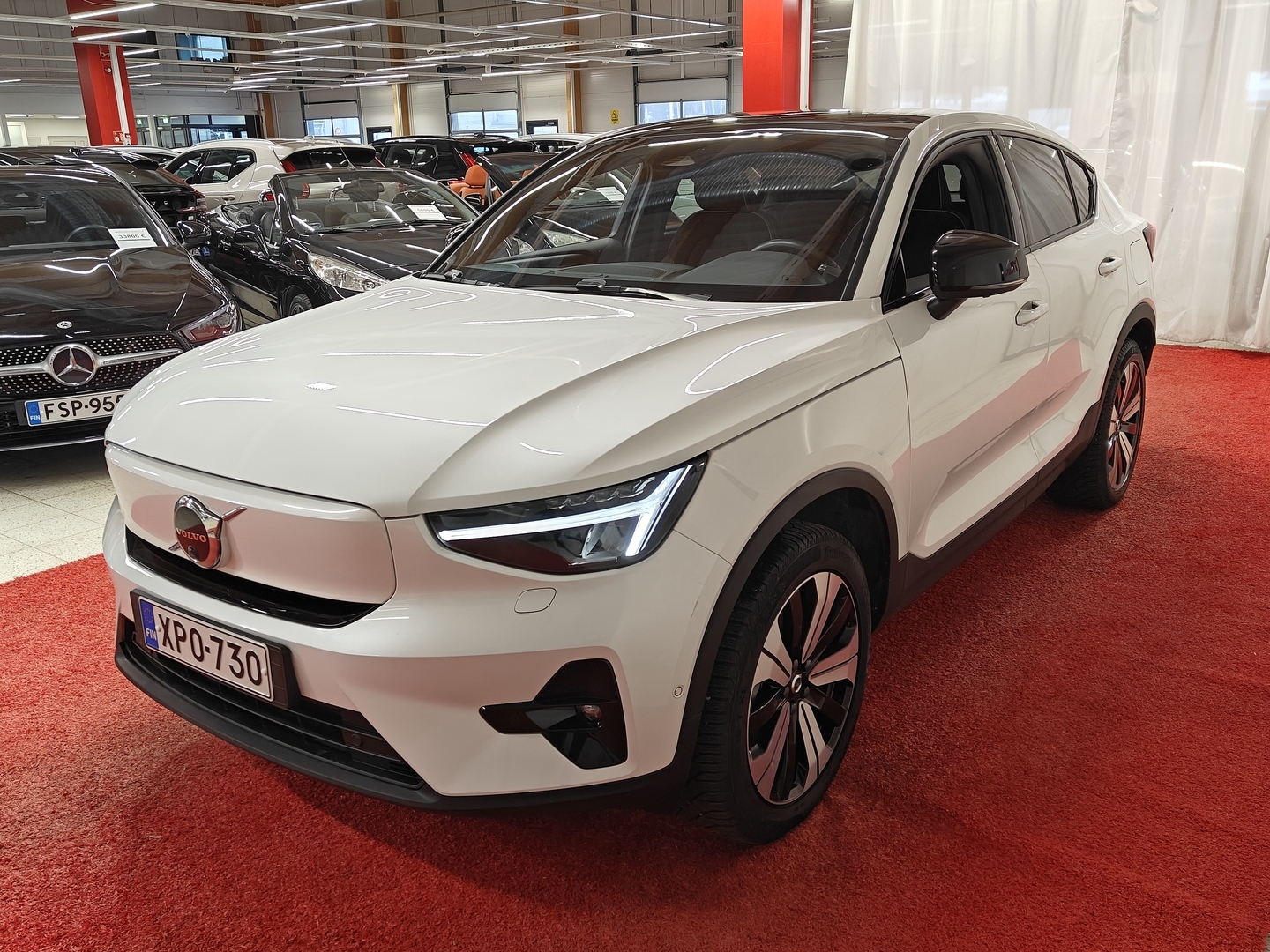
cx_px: 635
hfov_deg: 60.0
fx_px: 1101
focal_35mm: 30
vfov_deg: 46.8
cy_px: 476
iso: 64
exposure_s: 1/79
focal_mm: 5.59
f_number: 1.8
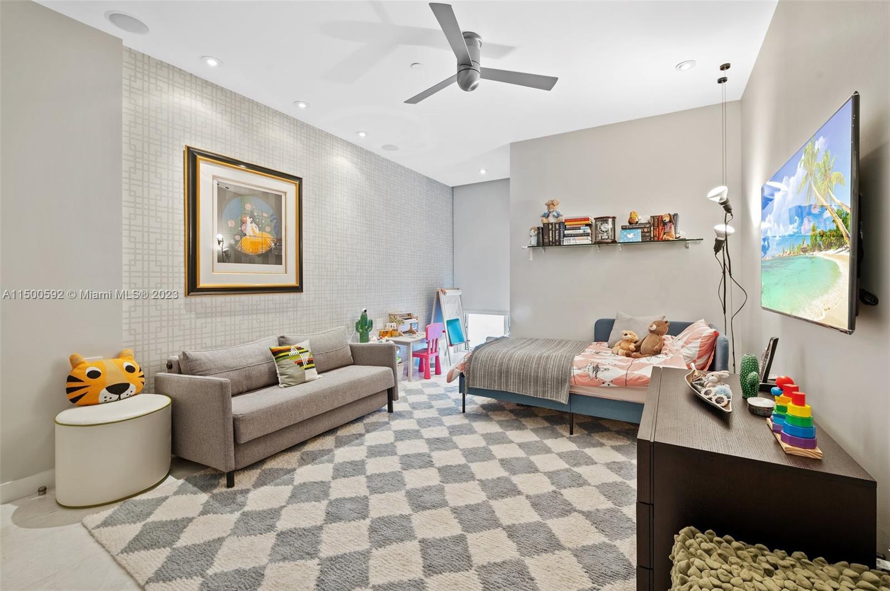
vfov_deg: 77.2
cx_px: 445
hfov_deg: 100.5
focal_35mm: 15
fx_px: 370
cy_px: 296
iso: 200
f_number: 8
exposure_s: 1
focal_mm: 15
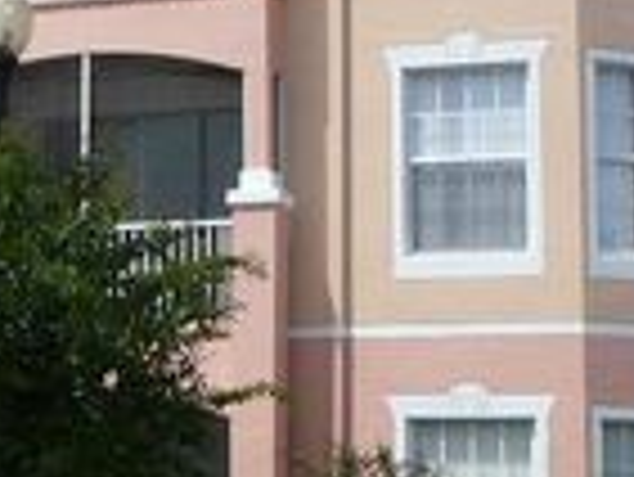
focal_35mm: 124
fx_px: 2273
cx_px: -99
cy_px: 61
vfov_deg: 11.9
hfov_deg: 15.4
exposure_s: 1/1600
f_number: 5
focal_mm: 5.2
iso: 200
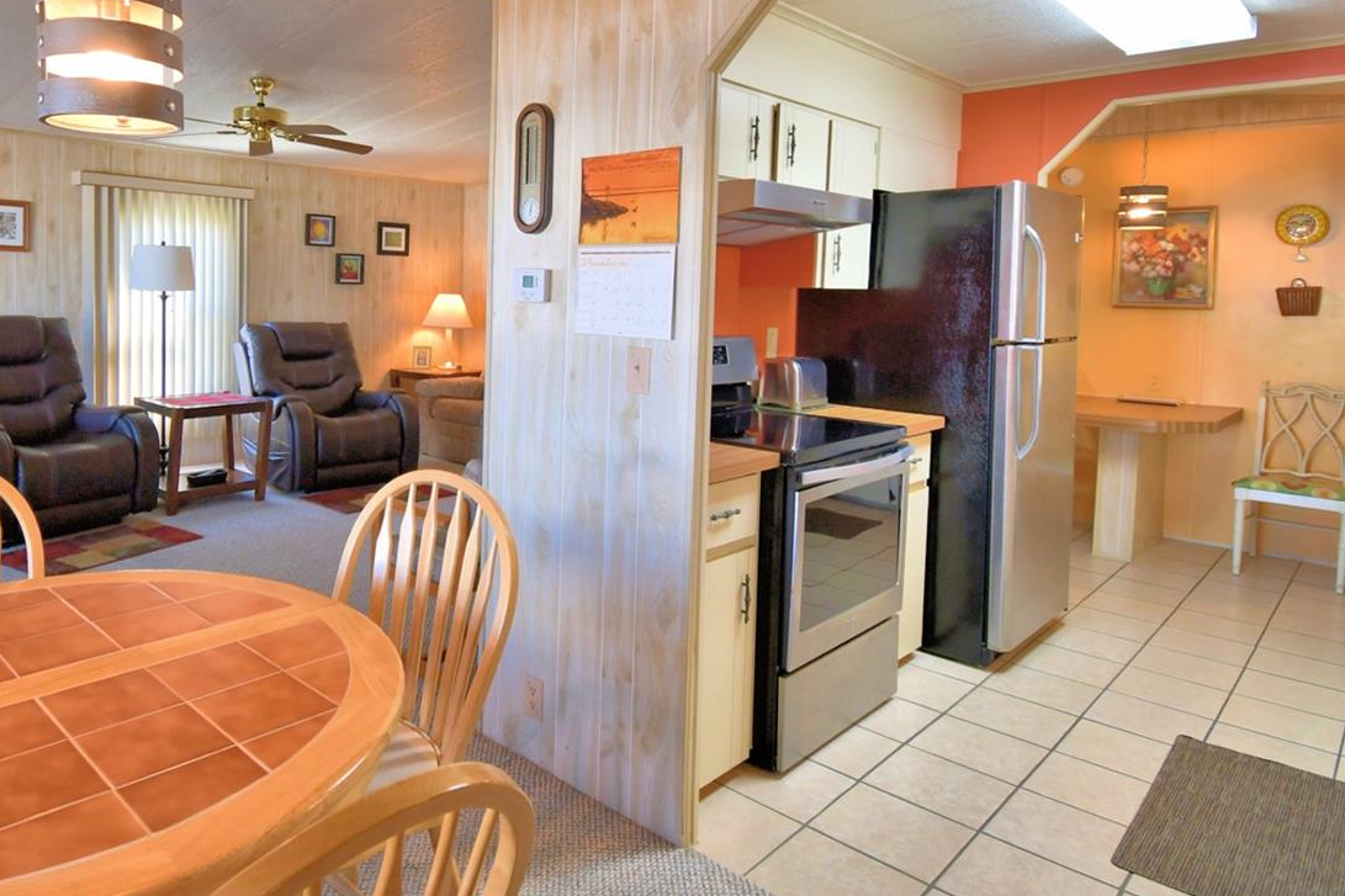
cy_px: 328
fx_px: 822
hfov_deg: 76.8
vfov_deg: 56.4
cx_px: 484
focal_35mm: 22
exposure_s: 1/60
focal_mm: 10
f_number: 4.5
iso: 400
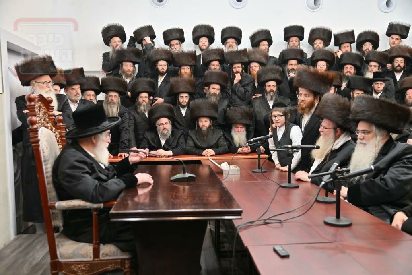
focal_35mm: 34
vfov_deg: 38.9
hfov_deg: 55.8
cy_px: 138
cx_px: 206
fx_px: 389
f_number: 4
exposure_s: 1/200
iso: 800
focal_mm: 34
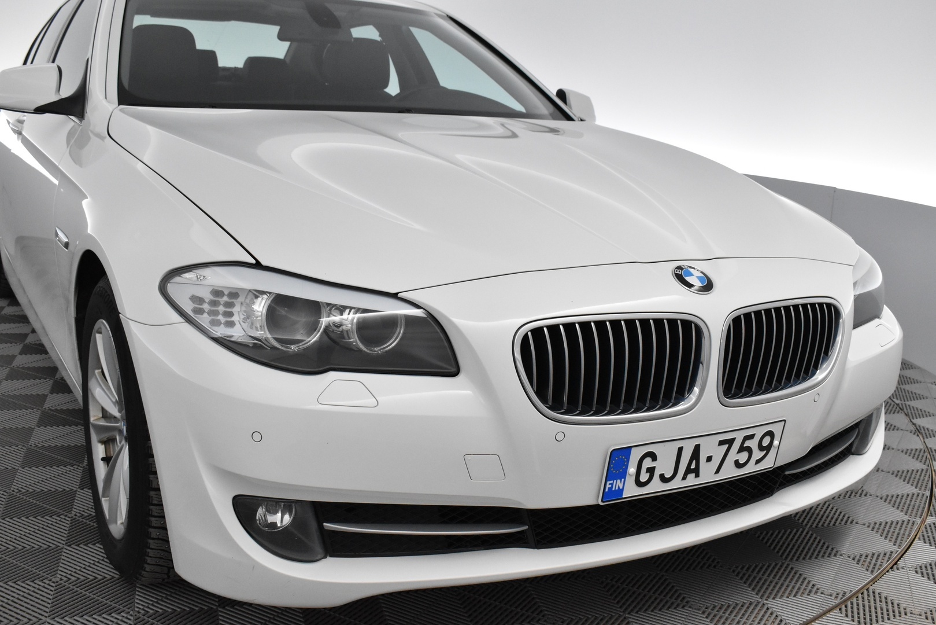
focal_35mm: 39
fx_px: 1014
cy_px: 312
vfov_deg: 34.2
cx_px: 468
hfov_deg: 49.5
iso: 3200
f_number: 6.3
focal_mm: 26
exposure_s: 1/160
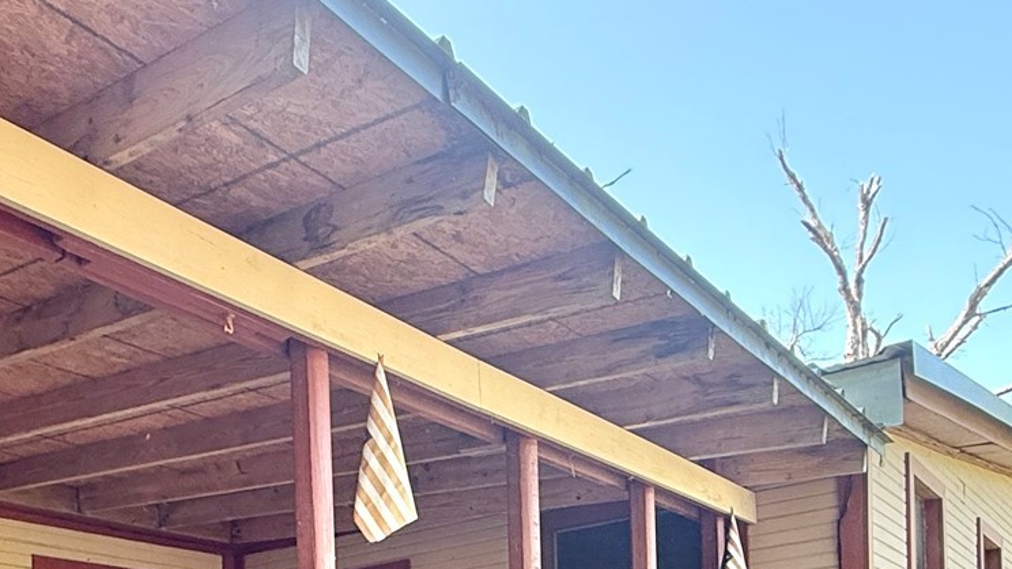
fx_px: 1127
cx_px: 261
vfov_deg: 23.7
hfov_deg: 46.7
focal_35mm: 42
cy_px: 807
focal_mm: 2.22
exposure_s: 1/99
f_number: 2.2
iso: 160
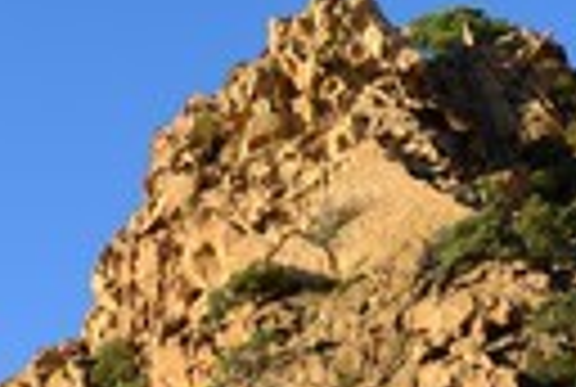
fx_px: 2518
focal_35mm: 157
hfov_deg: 12.6
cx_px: -166
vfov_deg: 8.6
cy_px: 572
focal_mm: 48
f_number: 6.3
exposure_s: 1/200
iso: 100
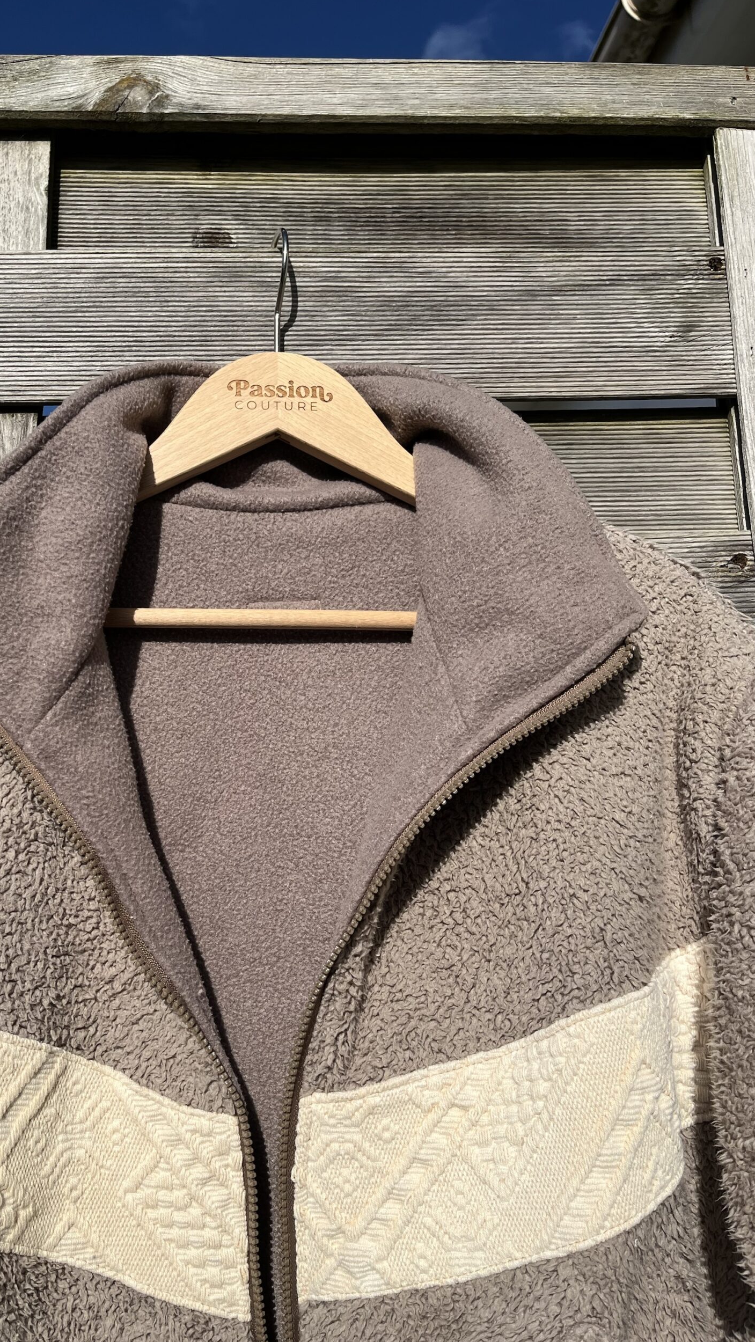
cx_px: 265
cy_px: 672
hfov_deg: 39.8
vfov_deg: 66.1
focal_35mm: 29
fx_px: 1032
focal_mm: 5.1
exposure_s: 1/8403
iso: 50
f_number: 1.6
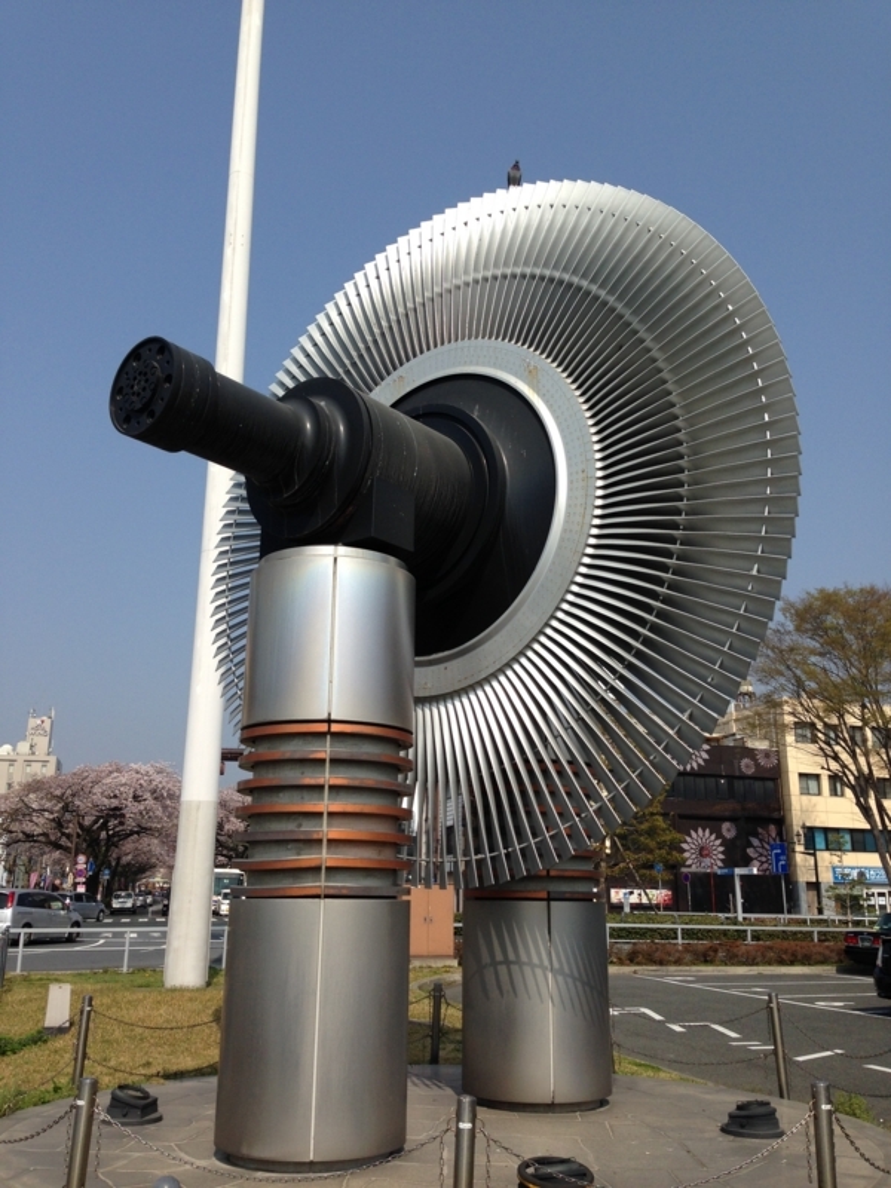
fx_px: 1133
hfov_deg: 42.9
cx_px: 446
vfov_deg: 55.4
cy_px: 594
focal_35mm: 33
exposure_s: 1/2169
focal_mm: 4.12
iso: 50
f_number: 2.4
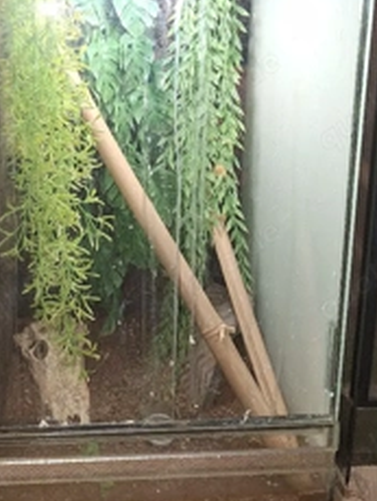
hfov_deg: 35.3
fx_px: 580
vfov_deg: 45.1
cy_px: 124
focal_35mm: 40
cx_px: 96
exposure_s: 1/50
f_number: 1.8
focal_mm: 5.54
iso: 80
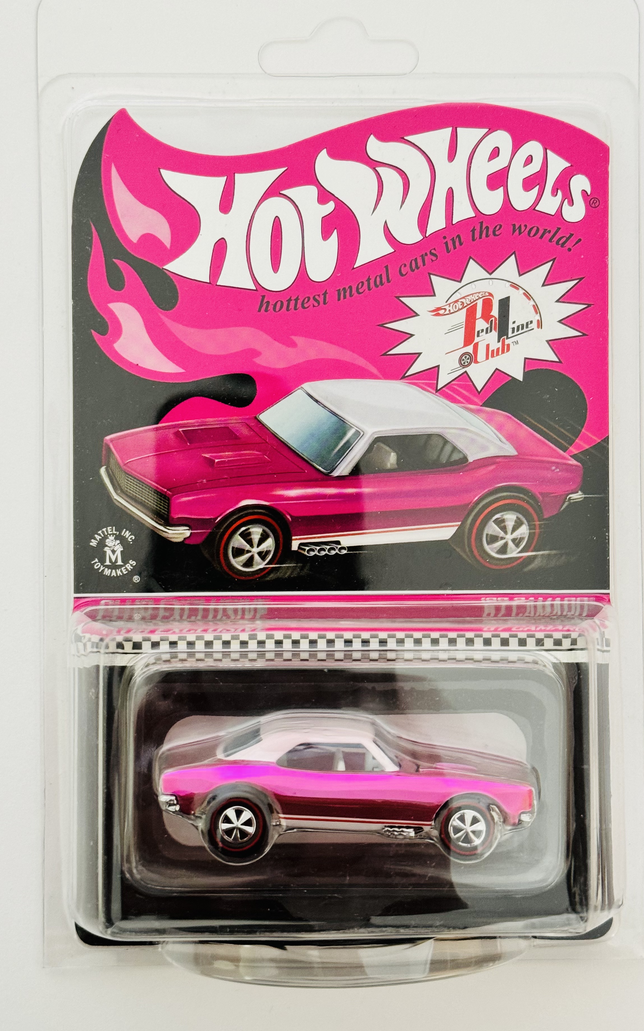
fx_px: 1572
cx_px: 357
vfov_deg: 36.3
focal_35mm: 56
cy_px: 476
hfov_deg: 23.1
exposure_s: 1/60
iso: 200
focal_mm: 6.76
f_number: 1.78
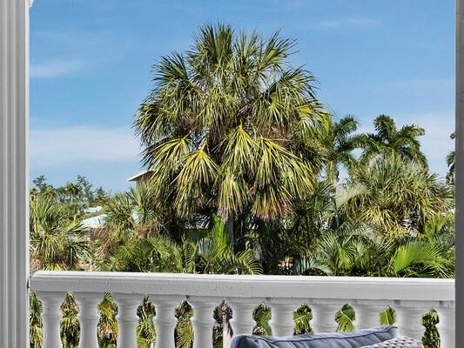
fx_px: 563
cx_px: -43
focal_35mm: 42
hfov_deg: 37.6
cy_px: 223
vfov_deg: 34.1
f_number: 10
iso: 250
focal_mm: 7
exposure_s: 1/40
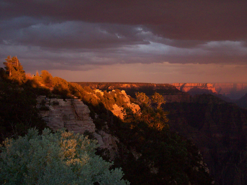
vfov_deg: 32.2
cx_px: 124
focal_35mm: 45
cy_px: 92
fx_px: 321
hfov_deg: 42.1
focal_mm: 7.6
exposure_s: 1/73.6
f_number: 3
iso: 200
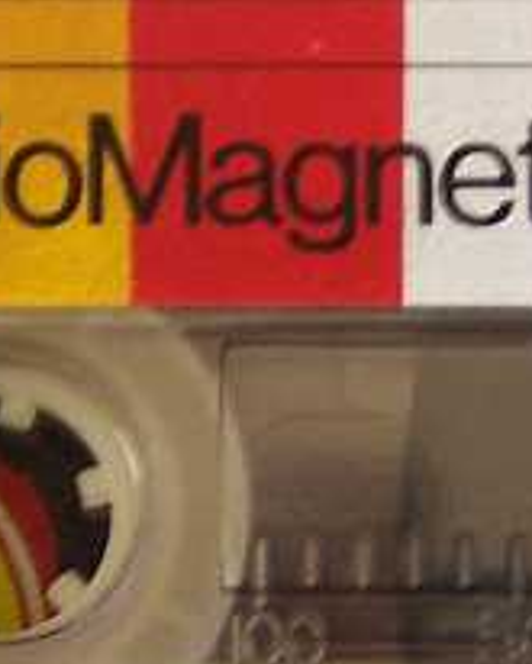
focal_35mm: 311
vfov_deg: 6.2
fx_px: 6116
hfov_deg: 5.0
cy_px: 474
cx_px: 526
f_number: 3.2
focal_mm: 13.7
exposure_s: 1/8
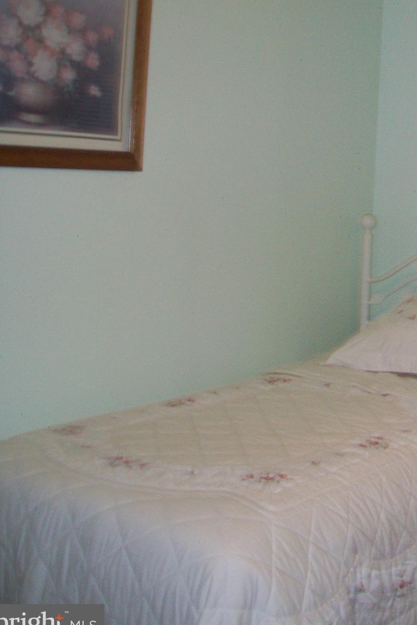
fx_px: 956
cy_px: 279
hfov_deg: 23.0
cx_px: 472
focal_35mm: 55
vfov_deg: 36.2
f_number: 2.7
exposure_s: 1/60
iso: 64
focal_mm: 6.1
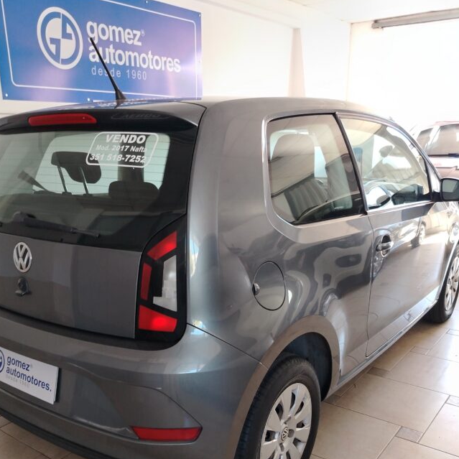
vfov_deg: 47.4
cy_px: 316
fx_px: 510
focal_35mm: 34
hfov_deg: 48.4
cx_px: 203
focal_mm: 5.25
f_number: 1.75
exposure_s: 1/50
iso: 369
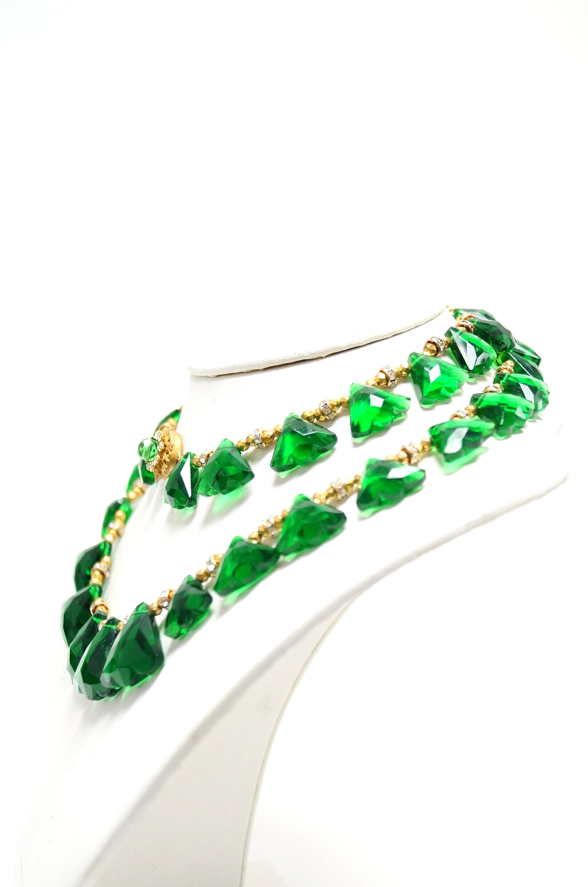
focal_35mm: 45
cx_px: 294
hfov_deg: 29.8
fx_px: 1106
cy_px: 444
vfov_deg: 43.7
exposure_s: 1/60
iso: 1000
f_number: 4.5
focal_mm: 30
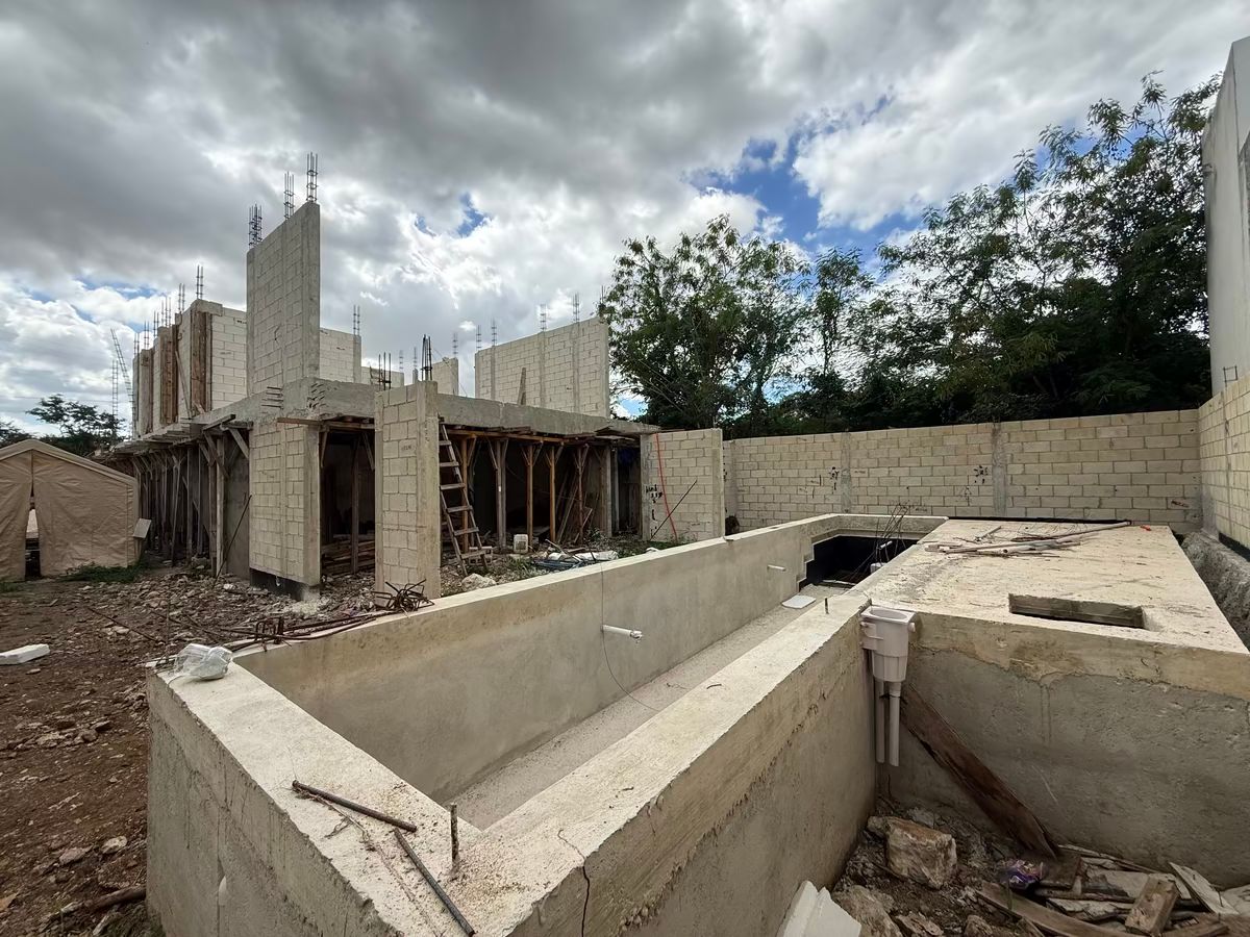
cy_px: 468
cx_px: 625
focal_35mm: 14
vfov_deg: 85.7
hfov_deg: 102.1
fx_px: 506
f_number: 2.2
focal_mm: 2.22
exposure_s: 1/1001
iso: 64
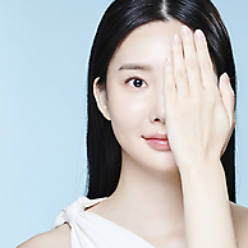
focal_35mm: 184
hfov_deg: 9.5
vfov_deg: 9.5
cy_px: 180
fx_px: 1491
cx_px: 155
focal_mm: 105
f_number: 16
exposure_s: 1/125
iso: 64
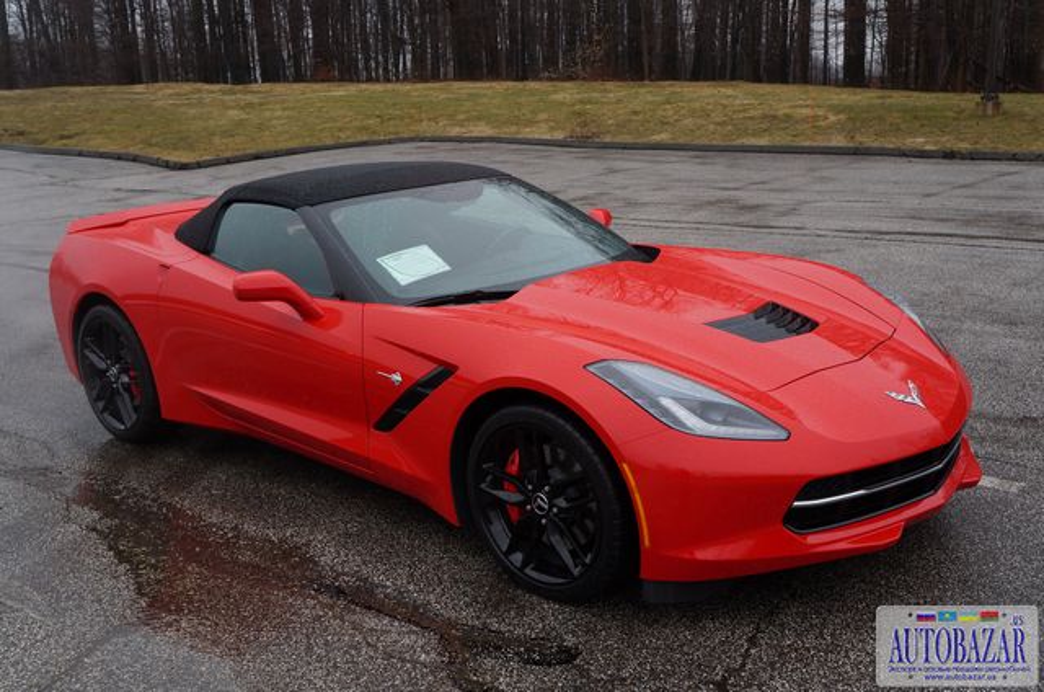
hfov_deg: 51.4
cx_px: 522
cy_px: 346
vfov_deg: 35.3
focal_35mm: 38
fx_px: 1085
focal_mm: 25
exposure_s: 1/160
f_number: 6.3
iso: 200
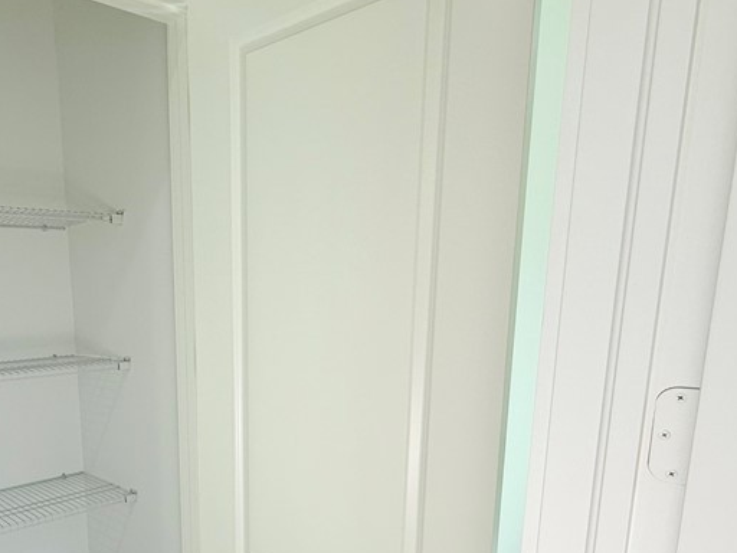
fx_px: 596
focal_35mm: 28
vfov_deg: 47.6
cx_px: 170
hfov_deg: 59.5
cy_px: 423
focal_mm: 2.22
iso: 64
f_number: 2.2
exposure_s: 1/120
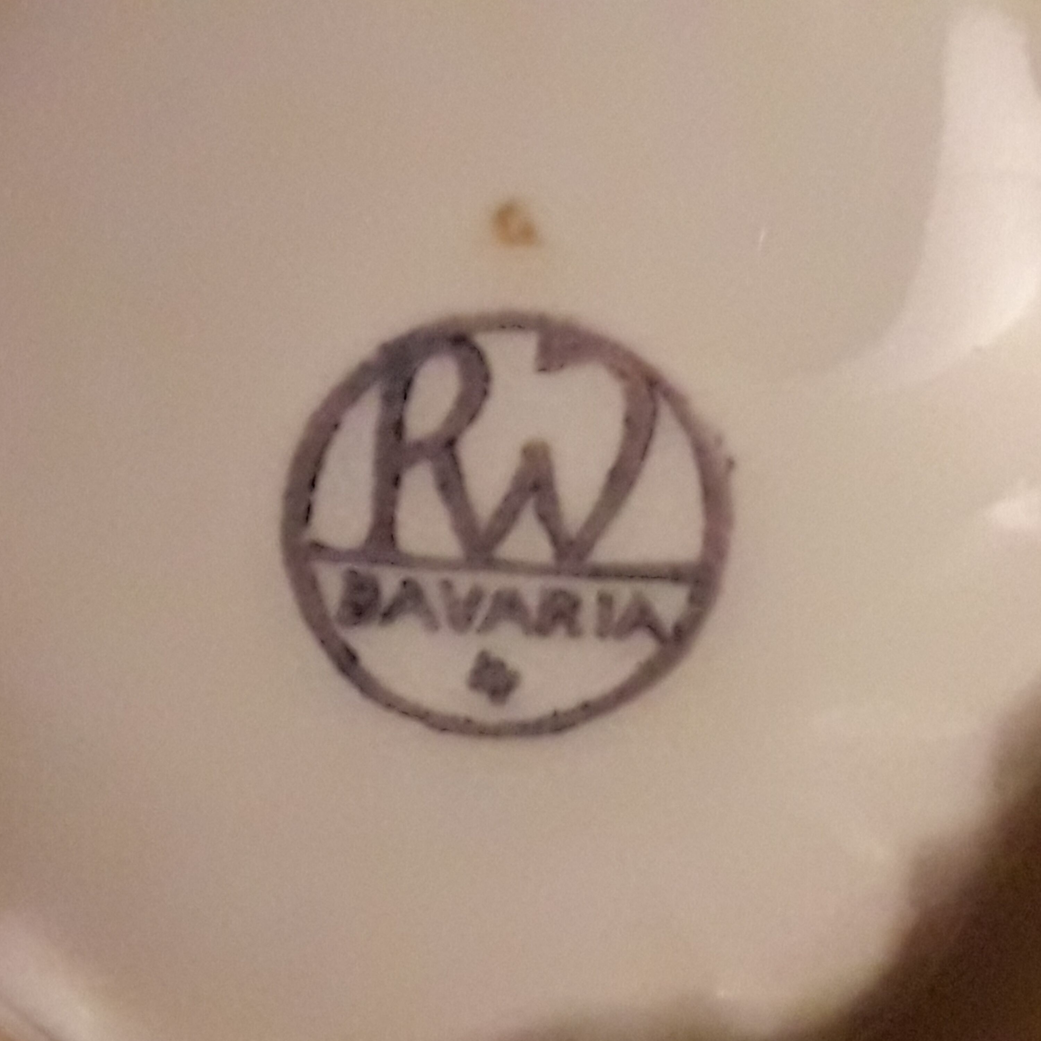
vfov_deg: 48.4
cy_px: 511
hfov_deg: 48.2
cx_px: 416
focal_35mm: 34
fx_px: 1157
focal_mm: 3.7
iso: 800
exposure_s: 1/17
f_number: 1.9
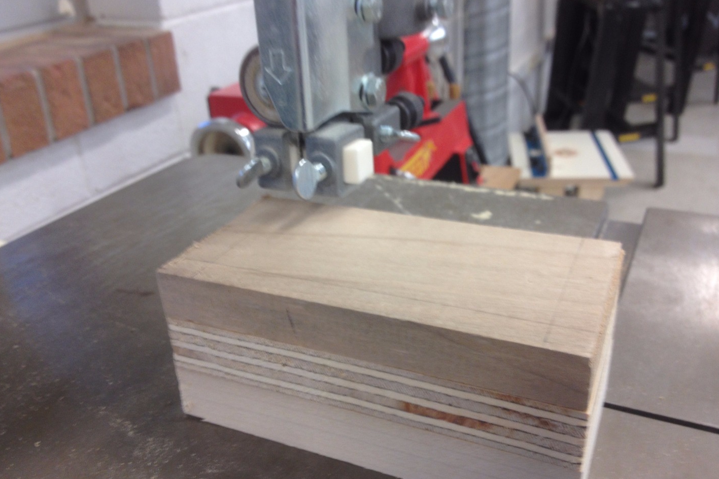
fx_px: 739
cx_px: 363
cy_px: 247
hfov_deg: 51.9
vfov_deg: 35.9
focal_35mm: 37
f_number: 2.4
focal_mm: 4.28
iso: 50
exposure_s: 1/20
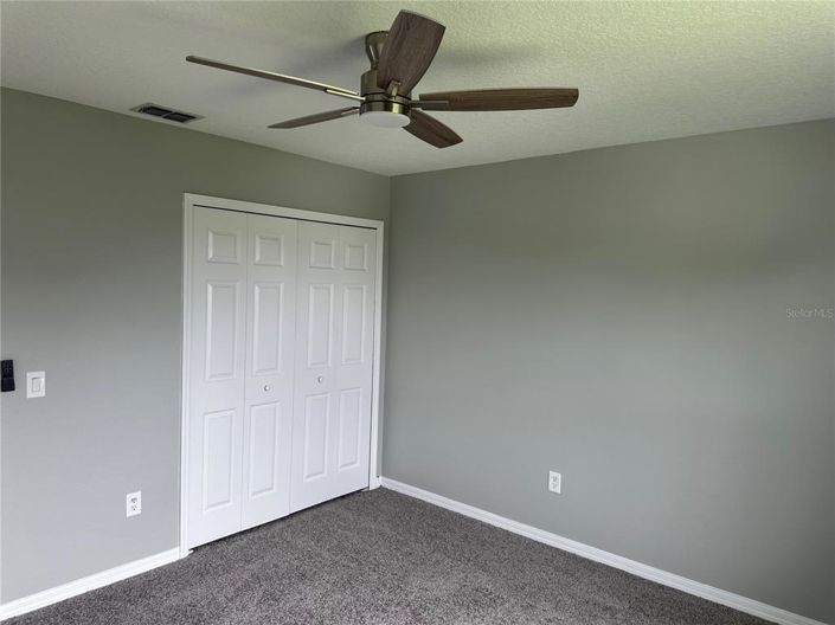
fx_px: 579
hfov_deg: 71.6
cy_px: 312
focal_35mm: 24
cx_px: 418
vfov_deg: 56.8
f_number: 1.78
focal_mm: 6.86
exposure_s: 1/120
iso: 64
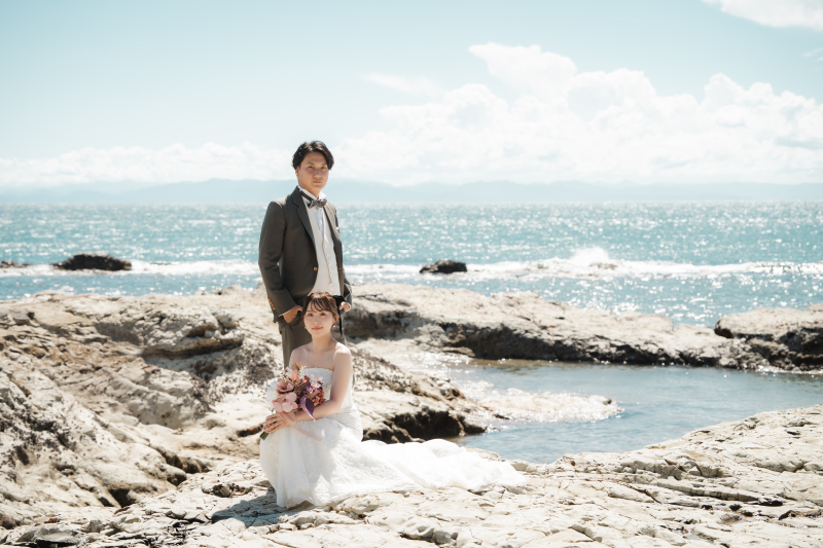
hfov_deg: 28.8
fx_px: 1600
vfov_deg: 19.4
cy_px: 274
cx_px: 412
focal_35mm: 70
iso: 125
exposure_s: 1/500
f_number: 4.5
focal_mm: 70
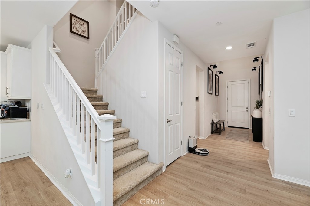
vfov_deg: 81.1
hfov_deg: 104.3
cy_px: 103
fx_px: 120
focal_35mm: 14
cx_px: 155
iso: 500
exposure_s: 1/6
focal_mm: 14
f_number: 10
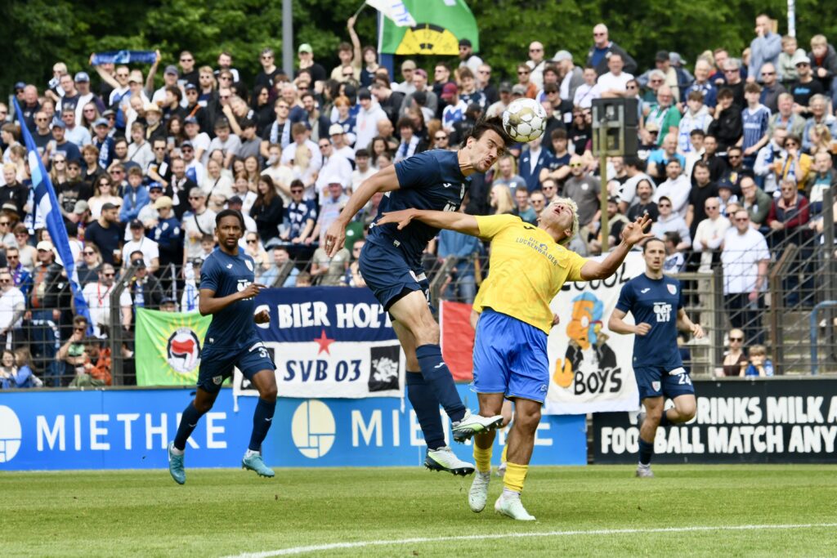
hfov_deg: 8.2
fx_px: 5813
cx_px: 418
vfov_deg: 5.5
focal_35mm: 250
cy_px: 279
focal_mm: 250
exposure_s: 1/1600
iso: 1250
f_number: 10
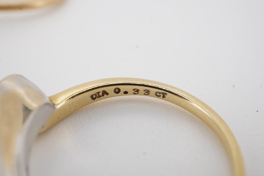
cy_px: 84
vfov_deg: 28.7
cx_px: 135
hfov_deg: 41.9
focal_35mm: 47
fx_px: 345
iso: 200
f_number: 22
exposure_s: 1/125
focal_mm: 30
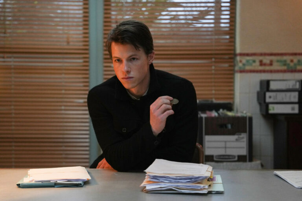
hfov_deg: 28.8
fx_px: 587
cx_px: 151
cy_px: 100
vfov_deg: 19.5
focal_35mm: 70
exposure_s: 1/125
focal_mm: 70
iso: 2000
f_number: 2.8
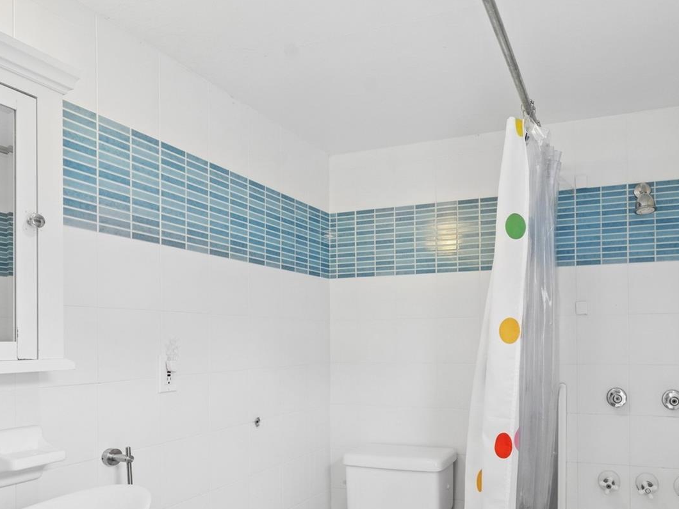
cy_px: 341
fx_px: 510
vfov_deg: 52.0
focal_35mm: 26
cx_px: 438
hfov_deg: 66.0
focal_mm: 14
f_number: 7.1
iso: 320
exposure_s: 1/80
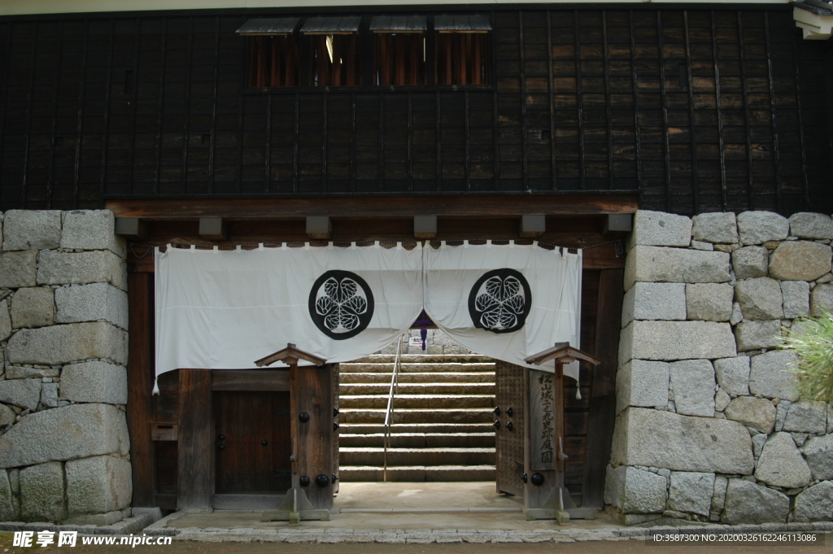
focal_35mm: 36
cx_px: 416
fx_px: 832
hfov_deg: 53.2
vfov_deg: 36.8
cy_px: 277
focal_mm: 24
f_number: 5.6
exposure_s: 1/125
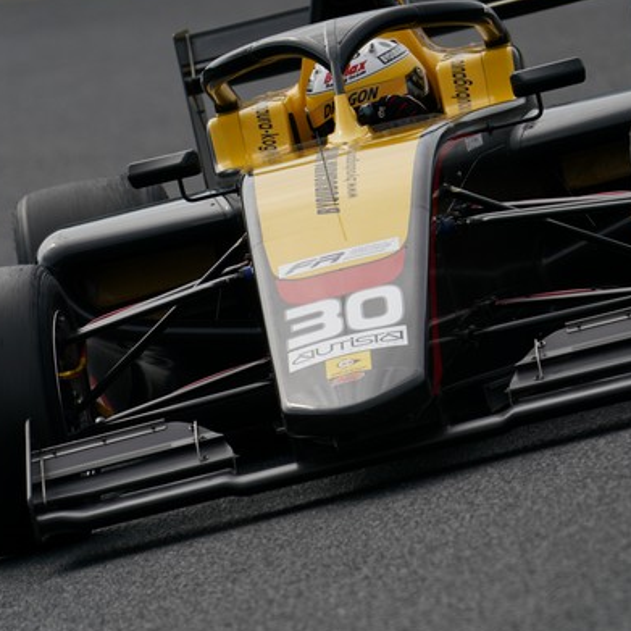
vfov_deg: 1.9
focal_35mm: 939
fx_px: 19365
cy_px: 292
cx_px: 352
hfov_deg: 1.9
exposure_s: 1/800
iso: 200
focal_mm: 600
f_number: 8
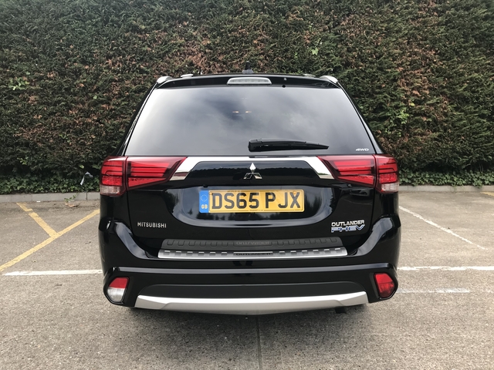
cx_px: 247
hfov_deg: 63.4
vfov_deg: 49.7
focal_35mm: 28
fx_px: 400
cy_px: 185
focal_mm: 3.99
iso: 20
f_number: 1.8
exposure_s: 1/127
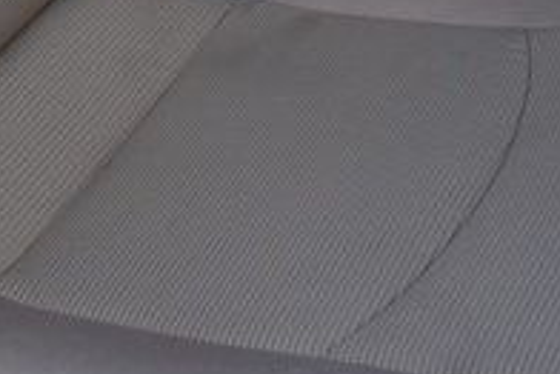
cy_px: -527
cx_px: 157
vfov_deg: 8.8
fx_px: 2195
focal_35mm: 141
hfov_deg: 14.5
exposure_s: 1/250
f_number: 5.6
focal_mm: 18
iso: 360
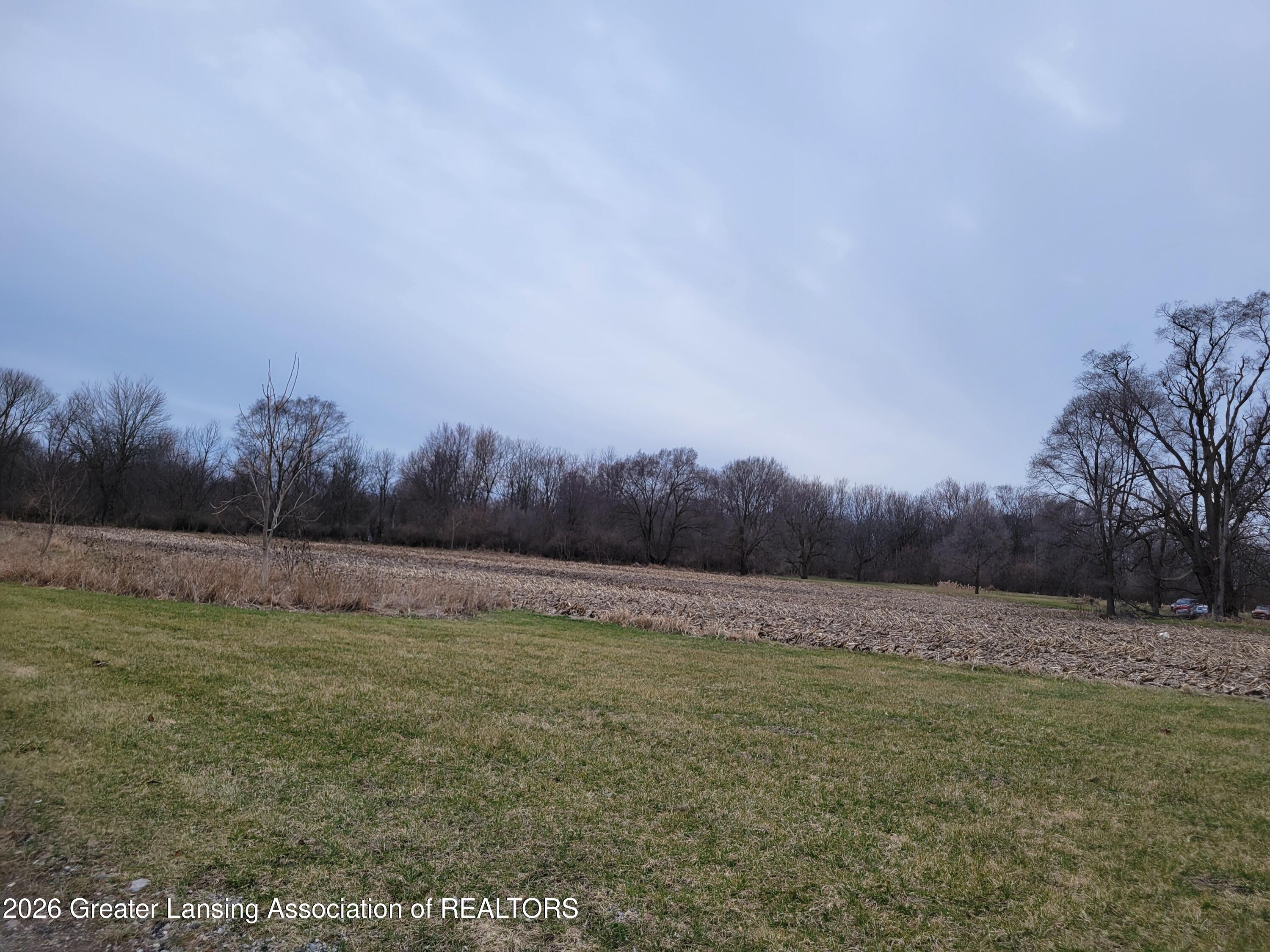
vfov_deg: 53.1
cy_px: 476
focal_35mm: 26
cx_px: 635
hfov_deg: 67.3
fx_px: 954
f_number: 1.8
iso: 40
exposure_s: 1/673
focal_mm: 5.4
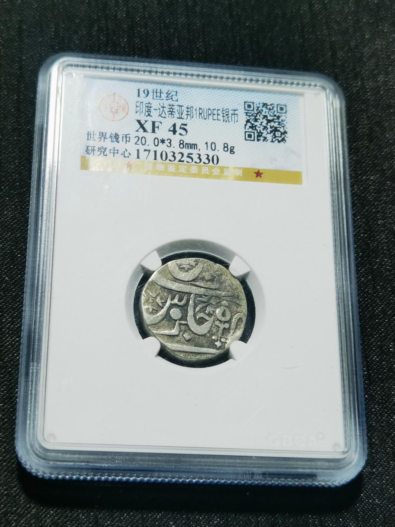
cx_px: 198
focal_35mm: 62
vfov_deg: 31.2
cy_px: 264
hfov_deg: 23.7
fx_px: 943
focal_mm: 6.67
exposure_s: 1/100
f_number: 1.9
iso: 100
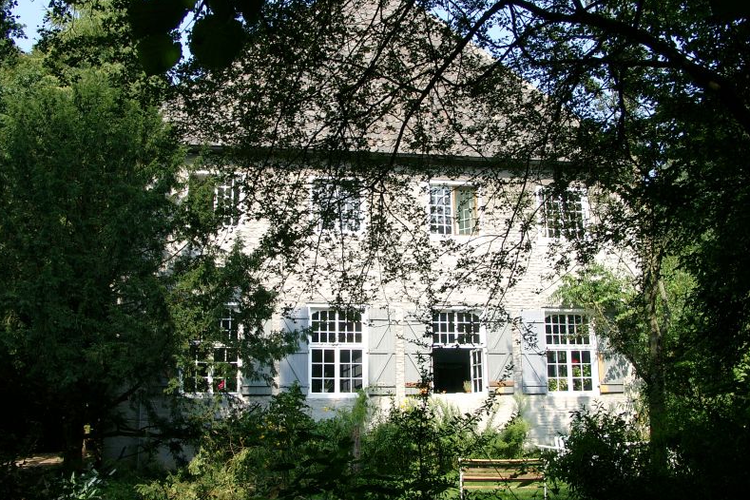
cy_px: 221
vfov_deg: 34.2
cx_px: 371
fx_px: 812
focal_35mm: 39
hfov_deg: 49.6
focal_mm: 7.69
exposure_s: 1/281
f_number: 4
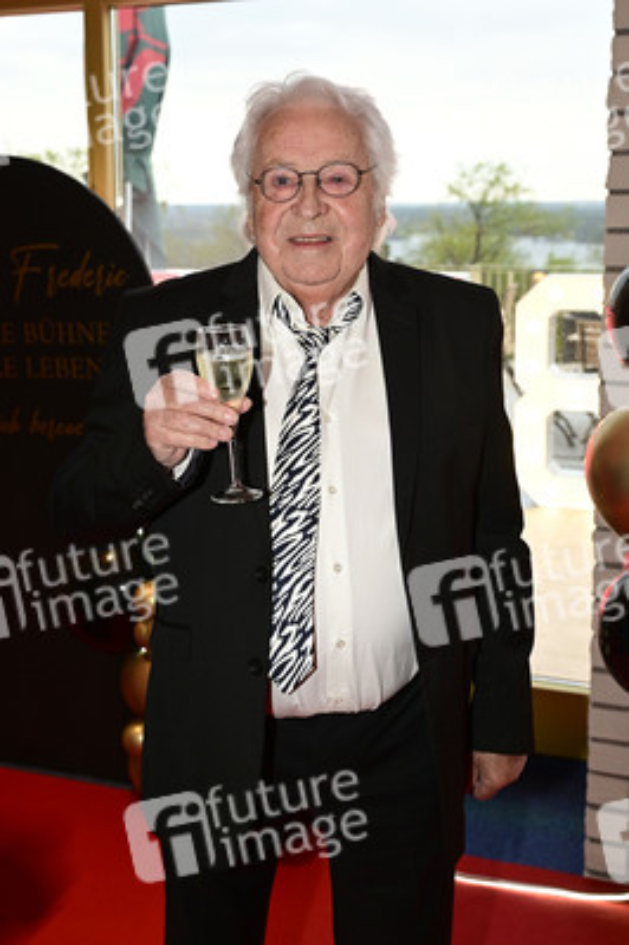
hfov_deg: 35.0
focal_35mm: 38
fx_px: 998
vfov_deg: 50.7
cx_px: 314
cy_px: 472
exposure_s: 1/200
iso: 1250
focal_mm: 38
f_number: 5
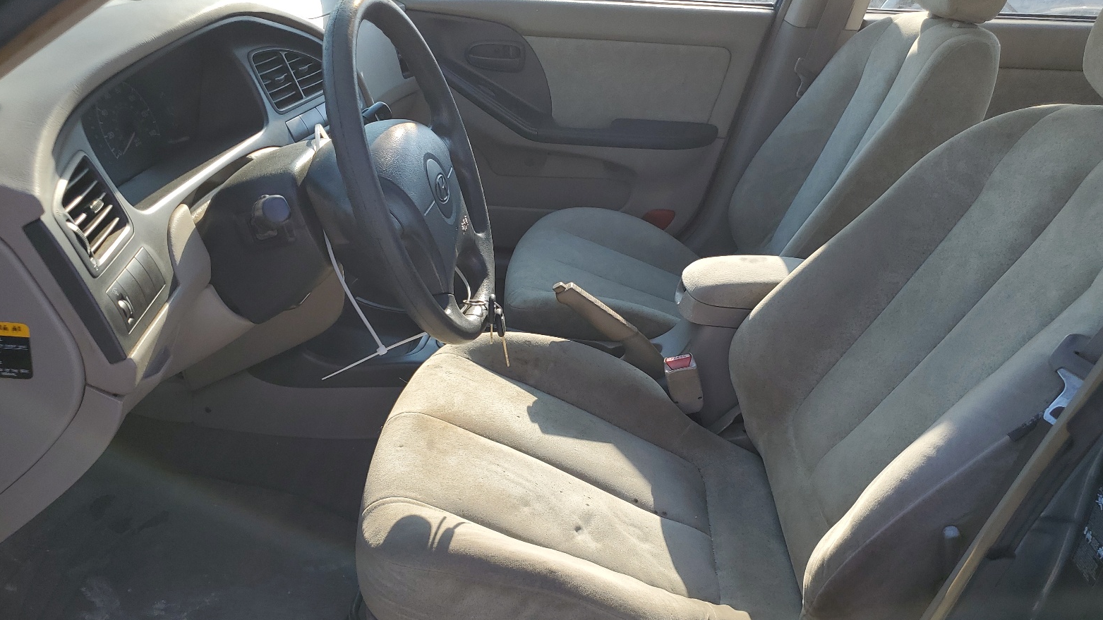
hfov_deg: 66.1
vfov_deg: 40.0
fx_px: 848
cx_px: 550
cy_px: 364
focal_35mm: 29
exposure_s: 1/1000
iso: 50
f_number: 1.5
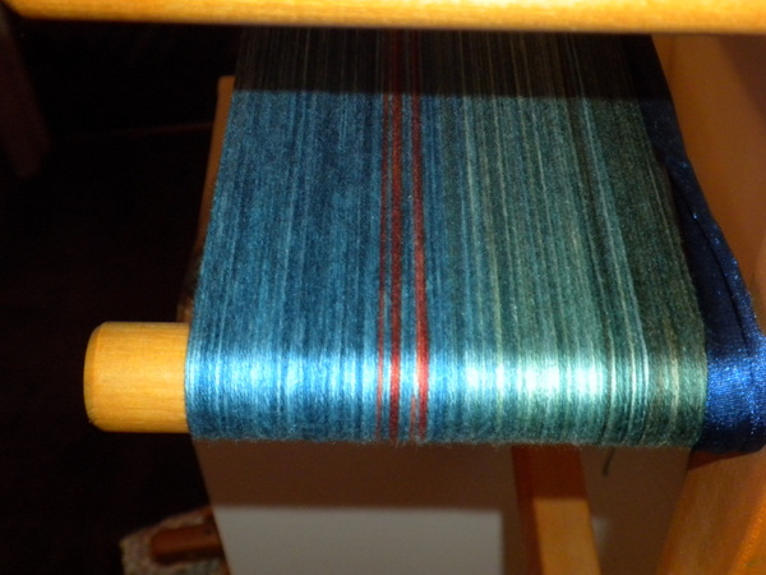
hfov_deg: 36.8
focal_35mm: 52
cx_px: 383
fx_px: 1151
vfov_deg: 28.0
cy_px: 288
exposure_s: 1/30
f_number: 4.3
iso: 400
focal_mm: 9.1
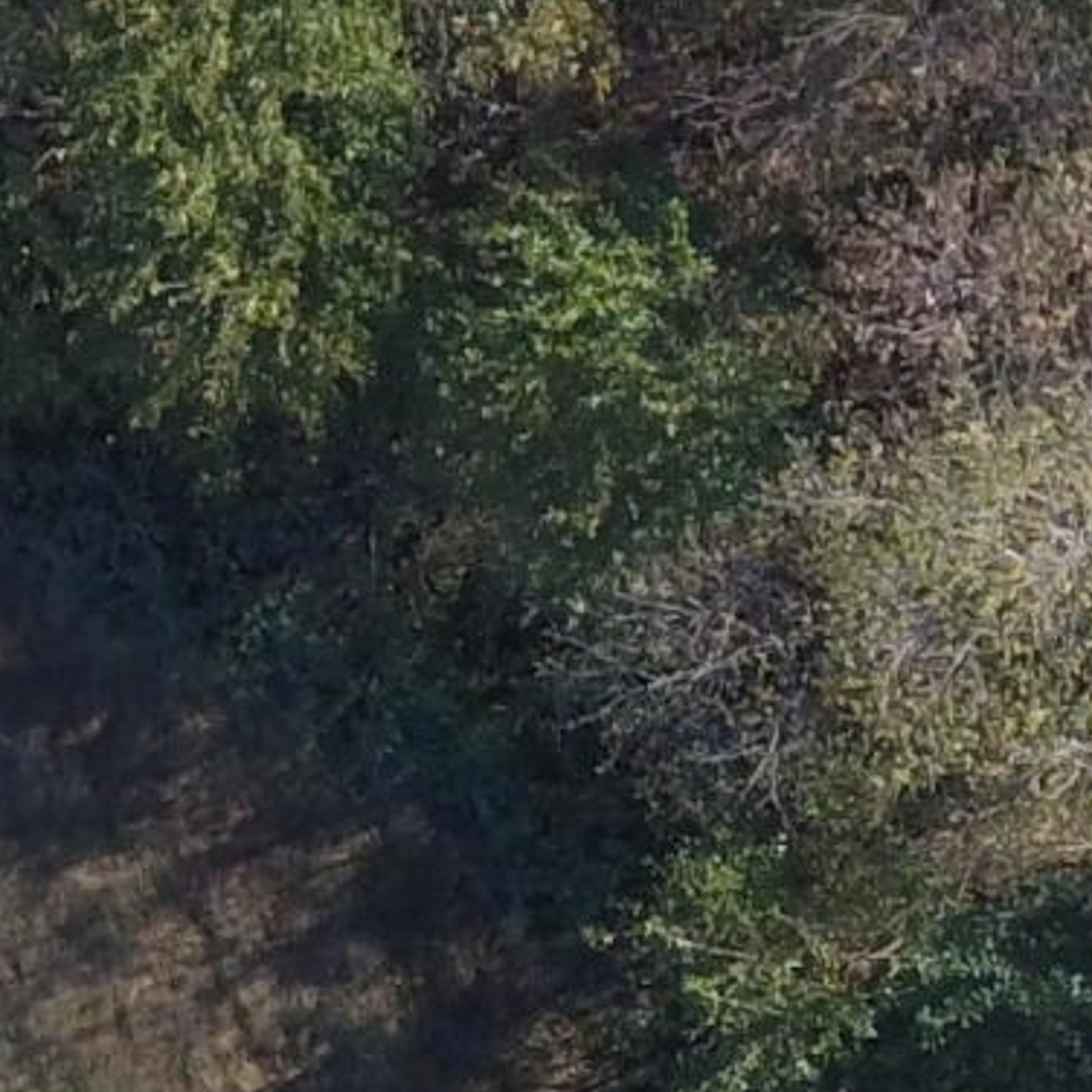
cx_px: 99
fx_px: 5032
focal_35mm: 141
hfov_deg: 12.3
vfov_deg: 10.9
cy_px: 2440
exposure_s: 1/360
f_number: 2.8
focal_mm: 3.61
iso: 100
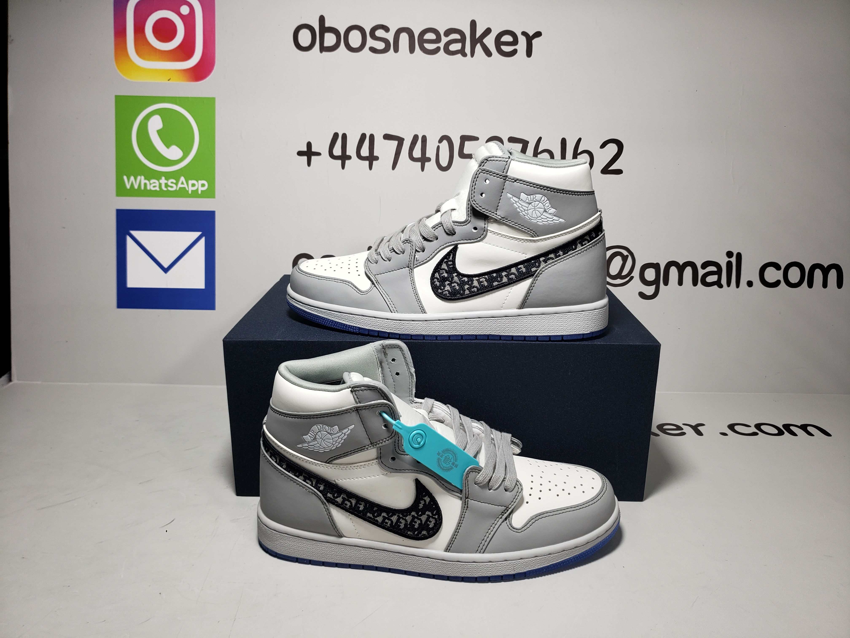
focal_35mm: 26
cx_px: 425
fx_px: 638
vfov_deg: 53.1
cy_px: 319
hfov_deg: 67.3
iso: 50
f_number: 1.5
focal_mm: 4.3
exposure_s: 1/404
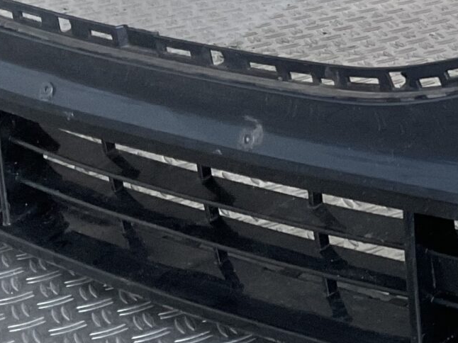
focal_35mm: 115
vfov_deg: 12.8
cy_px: 43
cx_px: 706
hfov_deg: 15.6
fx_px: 1521
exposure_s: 1/60
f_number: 1.8
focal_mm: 3
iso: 64
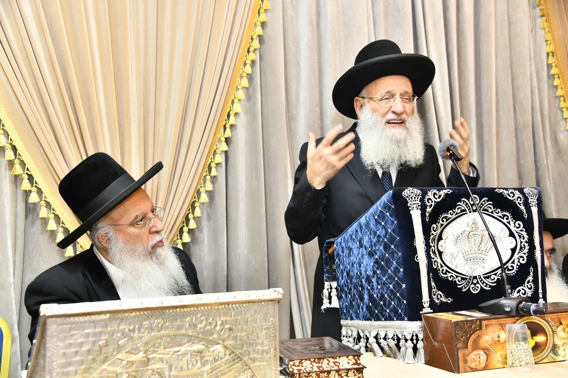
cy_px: 189
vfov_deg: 28.1
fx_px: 757
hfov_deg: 41.1
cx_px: 284
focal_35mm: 48
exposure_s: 1/100
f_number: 5.6
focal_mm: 48
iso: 800
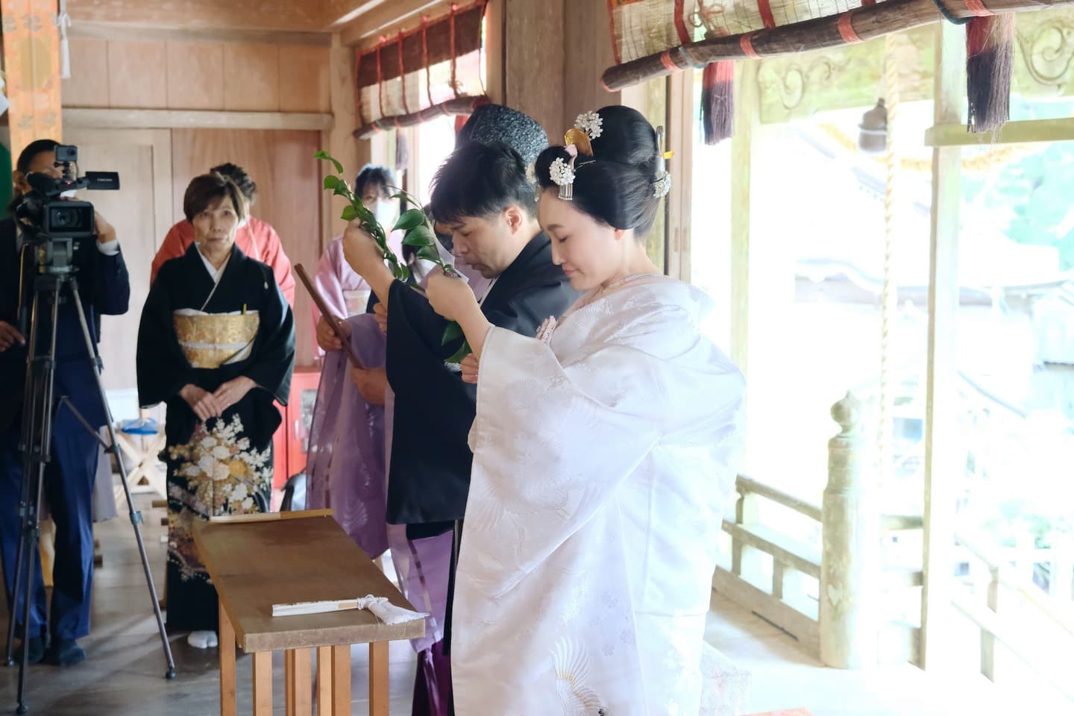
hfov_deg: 42.7
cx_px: 537
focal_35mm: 46
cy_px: 358
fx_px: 1372
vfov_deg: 29.2
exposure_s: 1/30
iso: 3200
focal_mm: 30.8
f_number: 4
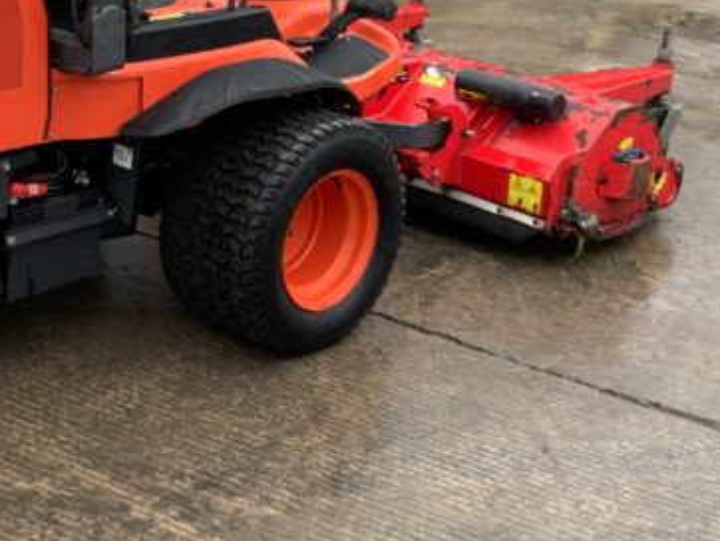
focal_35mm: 82
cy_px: -8
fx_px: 1707
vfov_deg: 17.6
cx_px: 111
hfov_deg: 23.4
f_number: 1.8
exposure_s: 1/122
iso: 64
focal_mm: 3
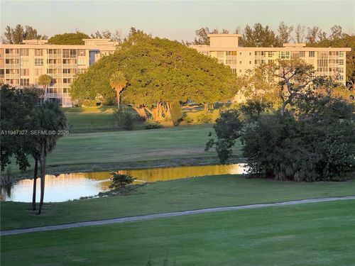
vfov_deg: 12.3
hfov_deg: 16.4
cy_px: 133
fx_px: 1231
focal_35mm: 120
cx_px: 178
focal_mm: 15.66
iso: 64
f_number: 2.8
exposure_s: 1/186
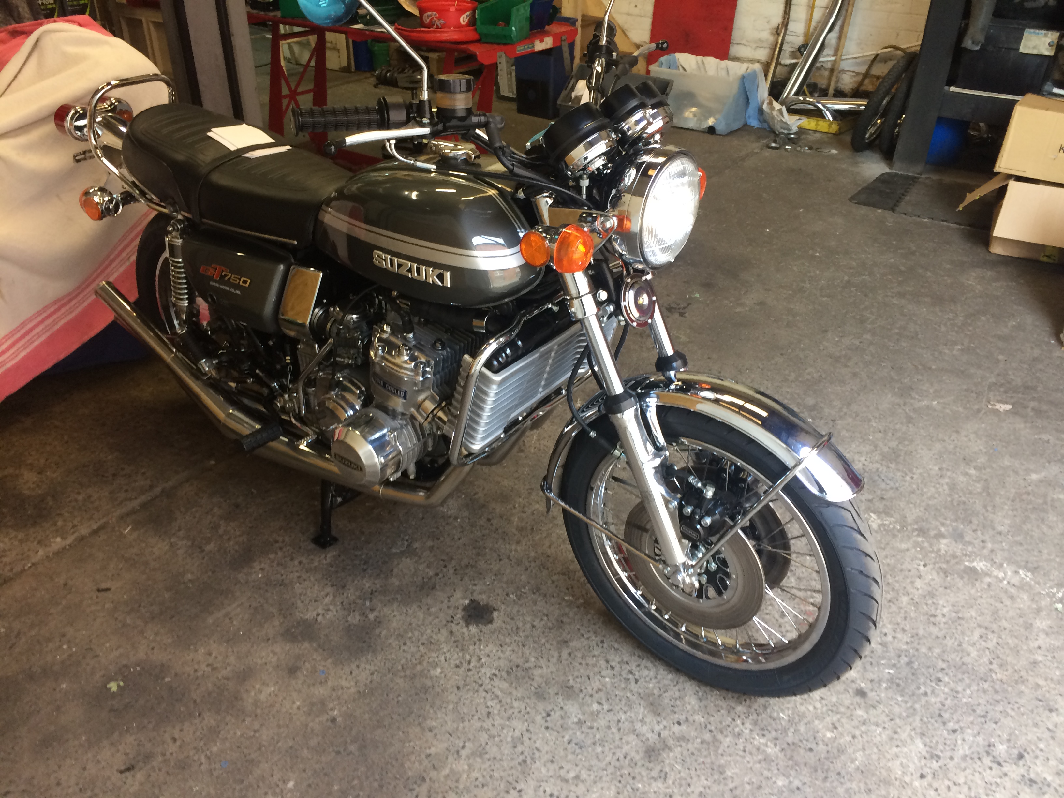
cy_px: 399
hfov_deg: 61.7
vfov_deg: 48.2
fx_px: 891
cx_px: 532
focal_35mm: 29
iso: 125
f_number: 2.2
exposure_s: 1/33
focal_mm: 4.15
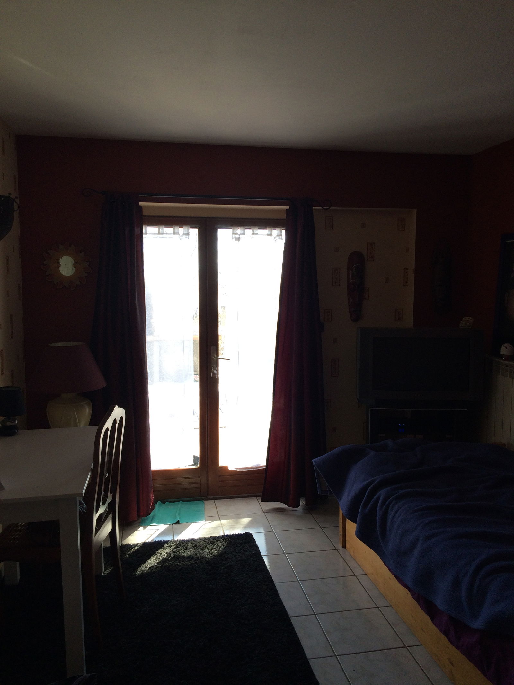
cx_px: 257
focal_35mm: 29
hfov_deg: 48.2
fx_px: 574
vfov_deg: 61.7
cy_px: 342
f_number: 2.2
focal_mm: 4.15
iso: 50
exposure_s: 1/120
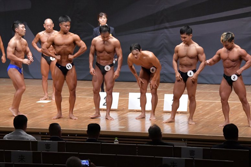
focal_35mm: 183
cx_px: 126
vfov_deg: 7.5
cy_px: 84
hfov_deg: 11.2
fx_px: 1275
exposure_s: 1/400
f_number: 5.6
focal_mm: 122
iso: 8000
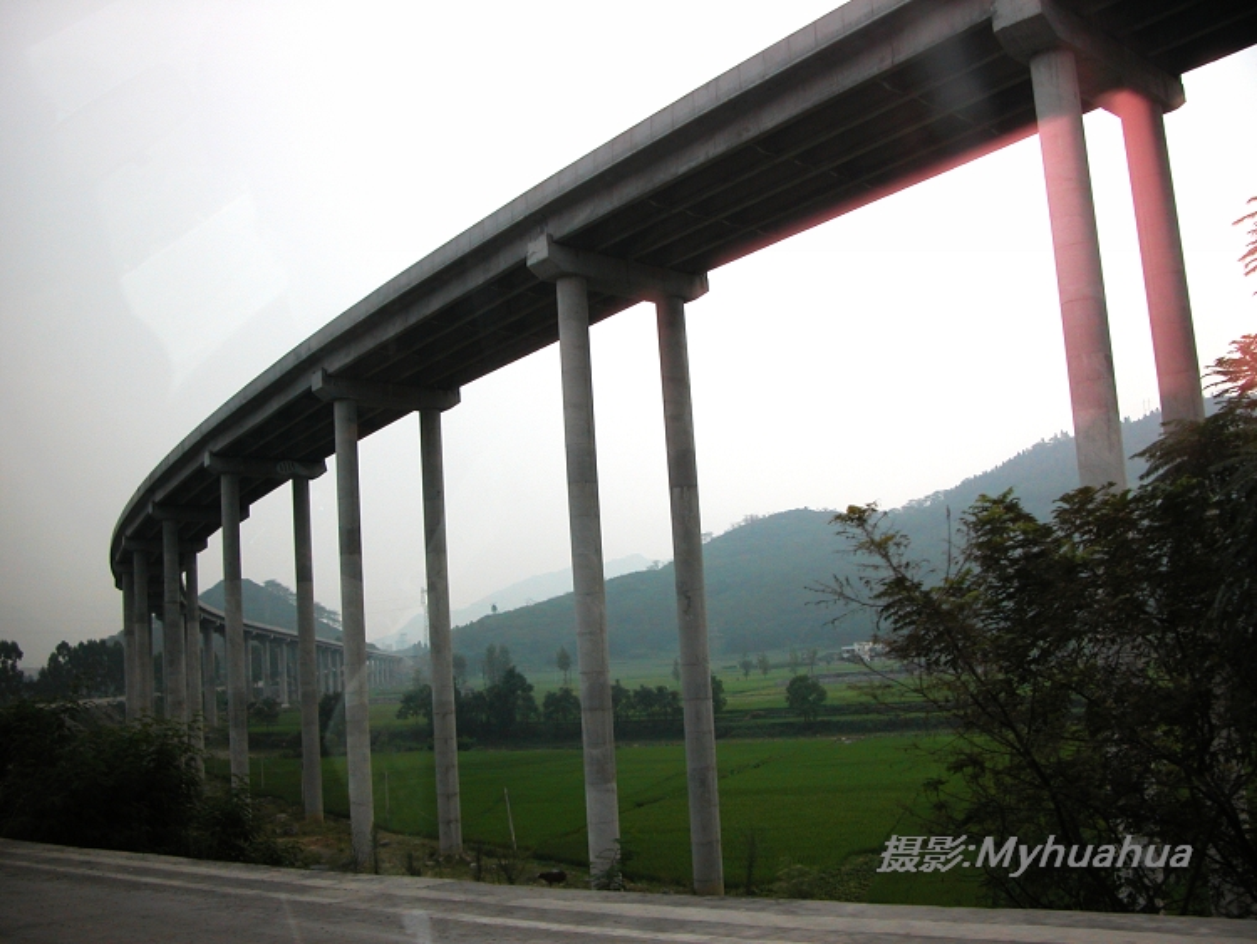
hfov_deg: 52.6
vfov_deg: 40.7
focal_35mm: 35
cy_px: 472
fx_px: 1271
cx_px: 628
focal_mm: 8.9
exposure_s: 1/392
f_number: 2.8
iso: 100
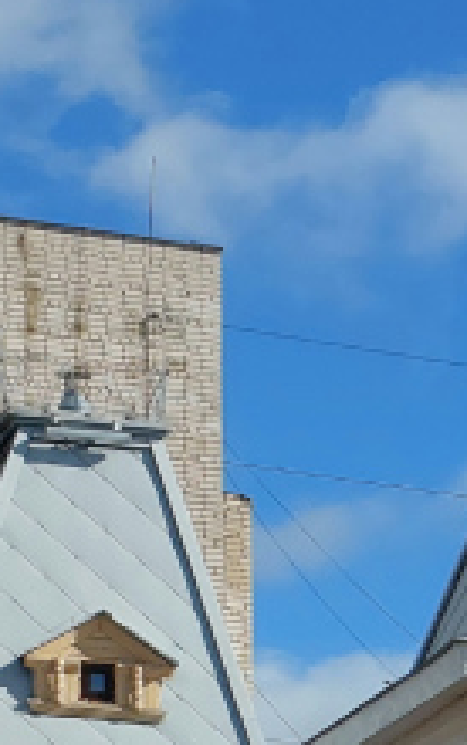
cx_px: 1080
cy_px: 733
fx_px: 2925
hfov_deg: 8.4
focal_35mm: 144
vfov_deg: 14.3
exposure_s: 1/1250
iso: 25
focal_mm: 5.06
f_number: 1.8
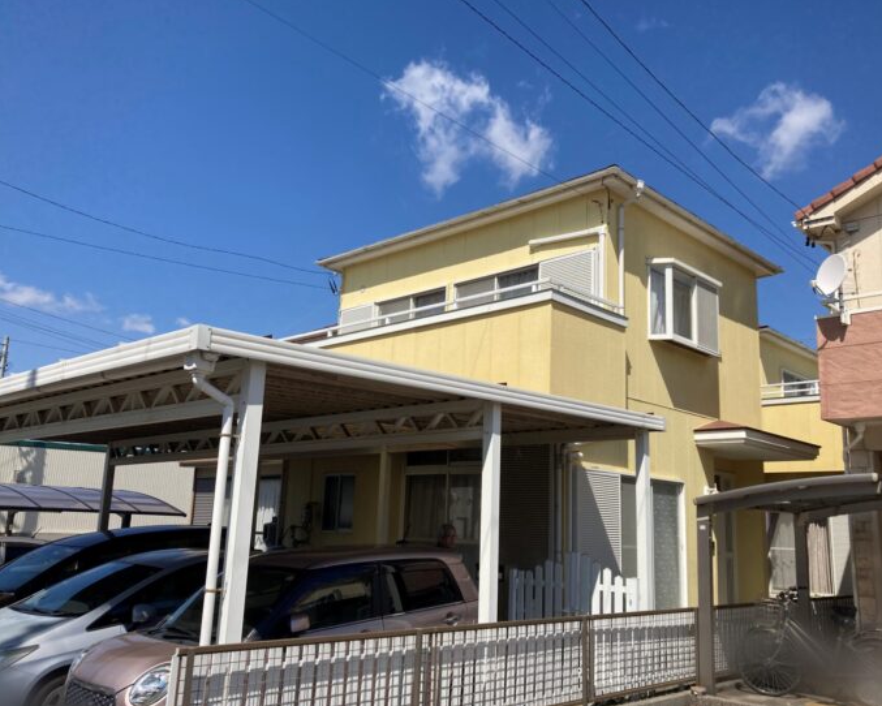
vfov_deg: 47.1
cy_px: 370
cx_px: 457
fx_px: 809
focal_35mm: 31
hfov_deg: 57.1
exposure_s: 1/2667
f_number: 1.8
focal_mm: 3.99
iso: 20
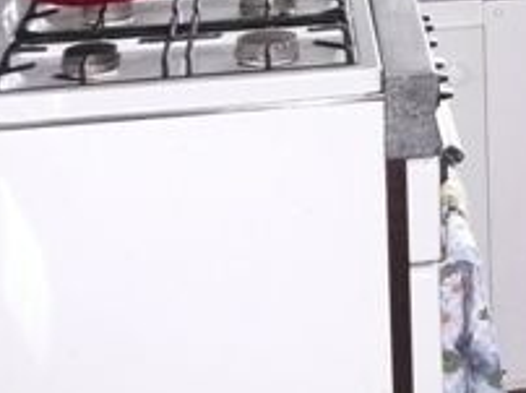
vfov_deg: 12.7
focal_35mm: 111
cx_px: 896
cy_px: -167
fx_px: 1685
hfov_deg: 15.6
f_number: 3.3
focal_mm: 4.6
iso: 400
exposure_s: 1/30
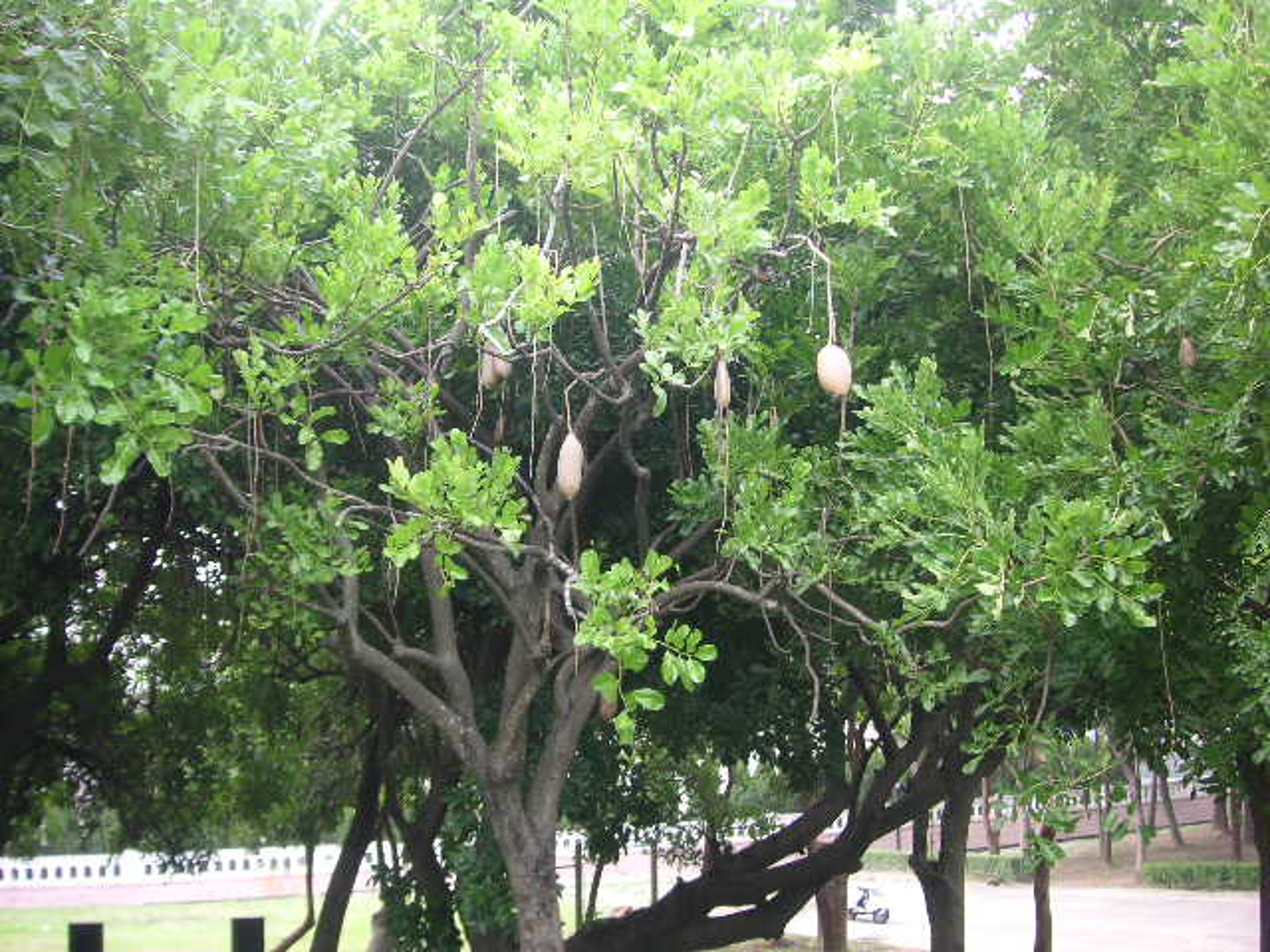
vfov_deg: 38.7
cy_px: 476
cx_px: 635
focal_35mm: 37
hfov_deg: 50.1
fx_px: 1357
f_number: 2.8
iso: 50
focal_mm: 6.1
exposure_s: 1/45
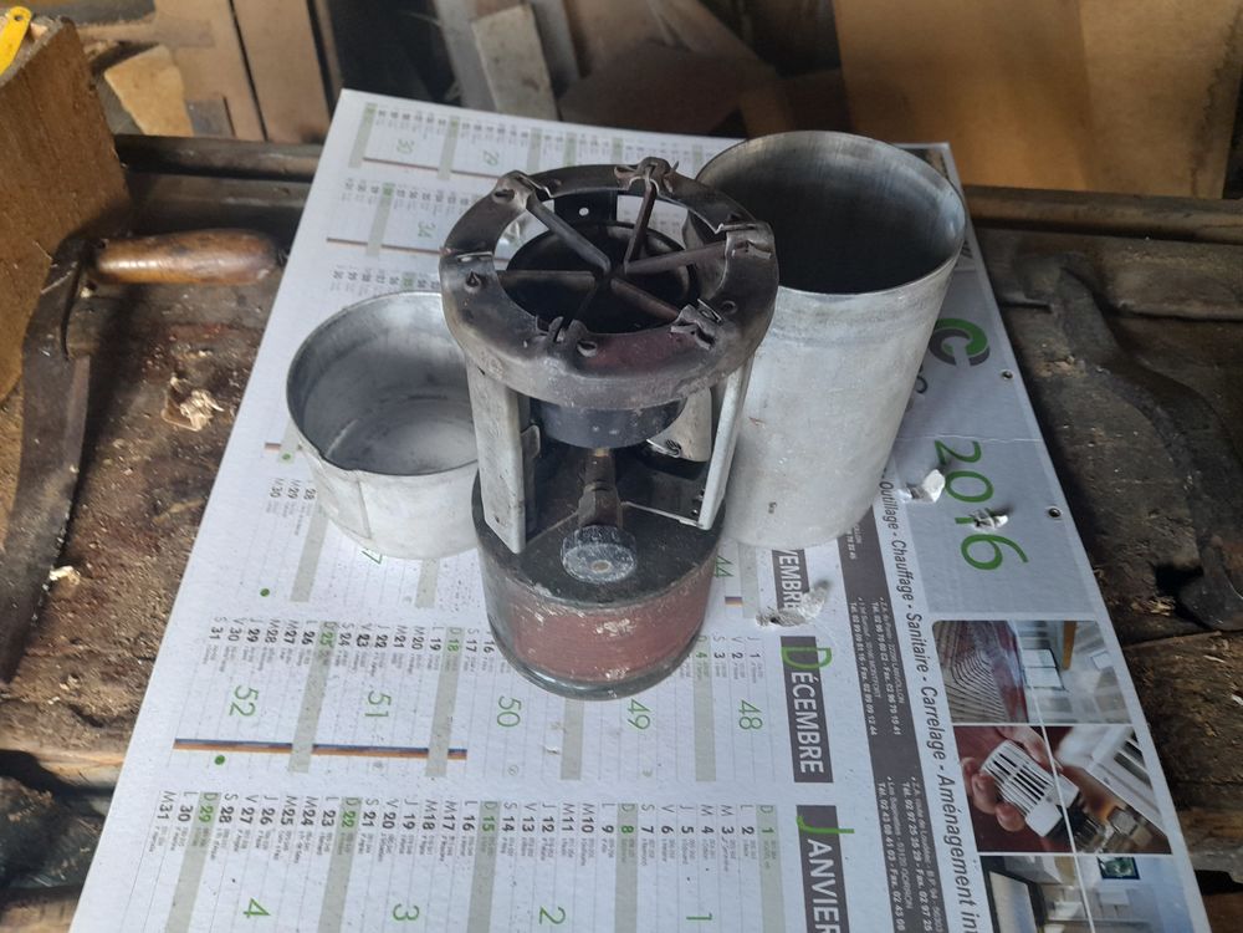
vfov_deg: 54.9
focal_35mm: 25
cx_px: 622
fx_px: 898
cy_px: 466
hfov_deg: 69.4
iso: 320
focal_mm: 4.6
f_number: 2
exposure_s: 1/50
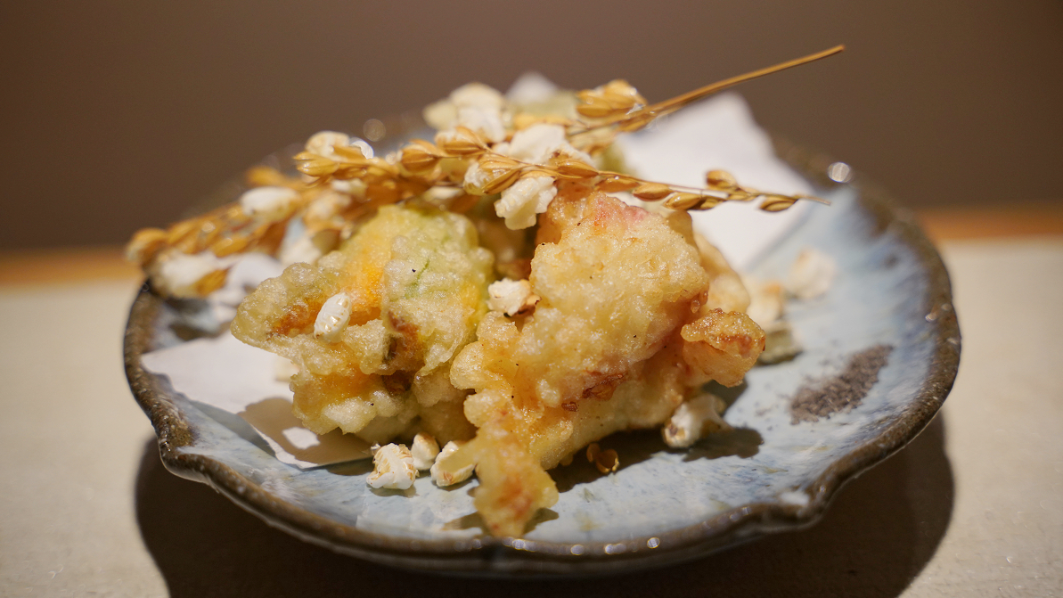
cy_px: 288
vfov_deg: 15.3
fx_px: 2227
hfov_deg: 26.9
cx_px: 530
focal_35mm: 79
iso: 1000
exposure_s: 1/80
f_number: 4
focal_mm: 75
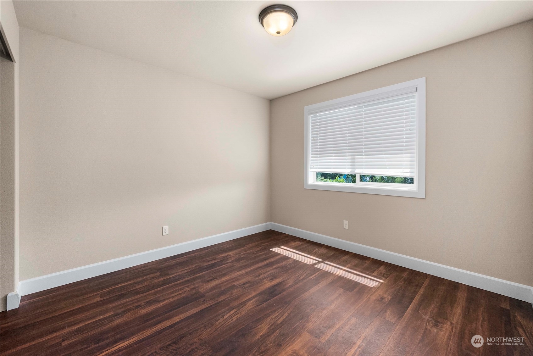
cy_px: 178
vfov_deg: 81.3
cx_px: 266
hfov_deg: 104.2
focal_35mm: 14
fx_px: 207
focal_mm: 14
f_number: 9
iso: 100
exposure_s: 1/60
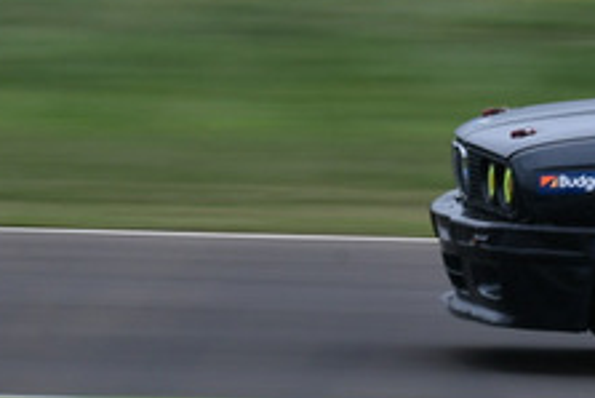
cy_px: -32
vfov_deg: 0.6
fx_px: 36532
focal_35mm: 2209
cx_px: 878
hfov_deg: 0.9
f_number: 14
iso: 200
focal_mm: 410
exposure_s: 1/100
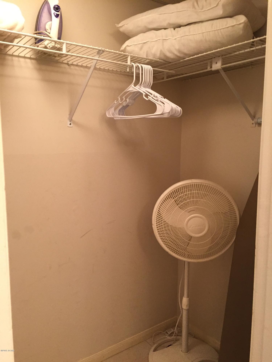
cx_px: 136
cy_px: 181
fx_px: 304
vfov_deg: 61.7
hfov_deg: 48.2
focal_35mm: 29
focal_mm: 4.15
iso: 160
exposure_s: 1/30
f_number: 2.2
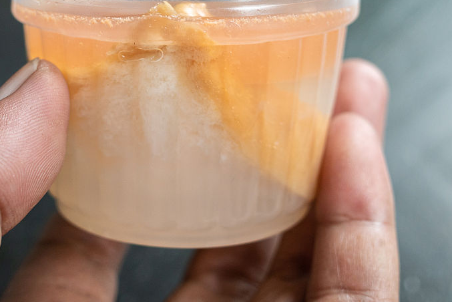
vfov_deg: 21.6
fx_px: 779
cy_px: 45
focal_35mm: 62
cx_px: 181
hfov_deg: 32.3
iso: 400
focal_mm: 18.3
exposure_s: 1/60
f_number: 3.2
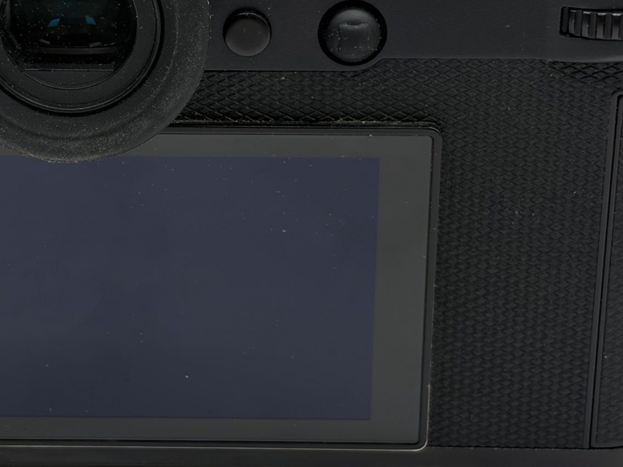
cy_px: 194
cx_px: 189
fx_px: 2105
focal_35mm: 117
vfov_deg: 12.7
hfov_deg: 16.8
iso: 25
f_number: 1.6
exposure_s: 1/100
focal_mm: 5.96
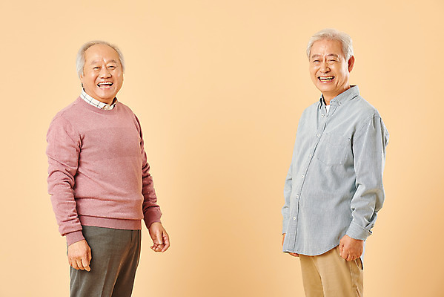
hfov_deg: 17.6
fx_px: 1431
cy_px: 148
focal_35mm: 116
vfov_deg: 11.8
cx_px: 222
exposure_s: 1/125
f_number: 8
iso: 100
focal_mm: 116
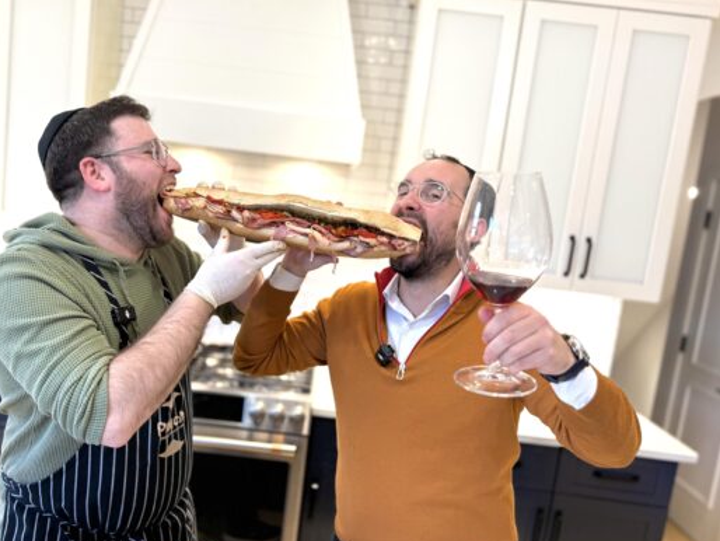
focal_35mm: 28
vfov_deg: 49.8
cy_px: 282
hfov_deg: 63.1
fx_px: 583
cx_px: 303
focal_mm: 6.76
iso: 100
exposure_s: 1/120
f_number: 1.78
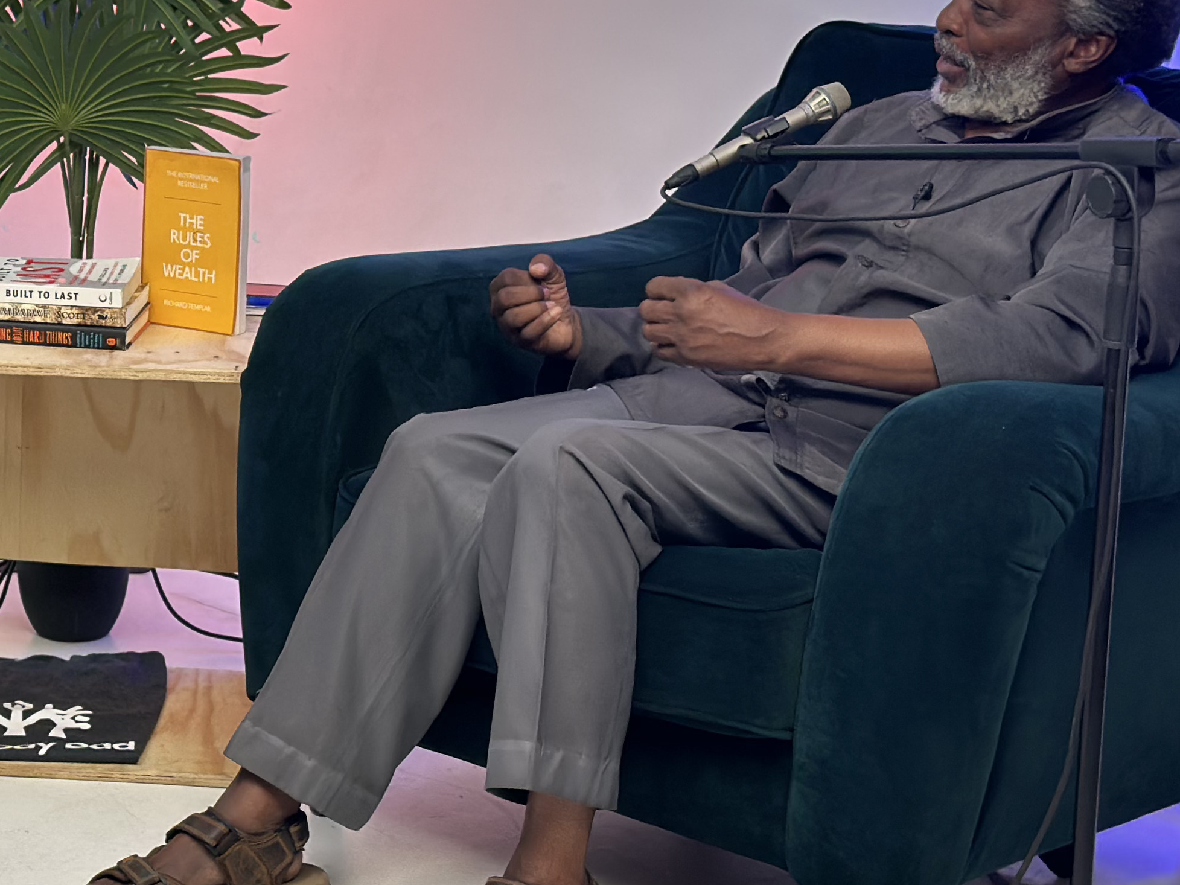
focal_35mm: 99
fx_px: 3375
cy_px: 365
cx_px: 109
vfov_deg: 14.9
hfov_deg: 19.5
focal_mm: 6.86
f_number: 1.78
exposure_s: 1/184
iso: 80
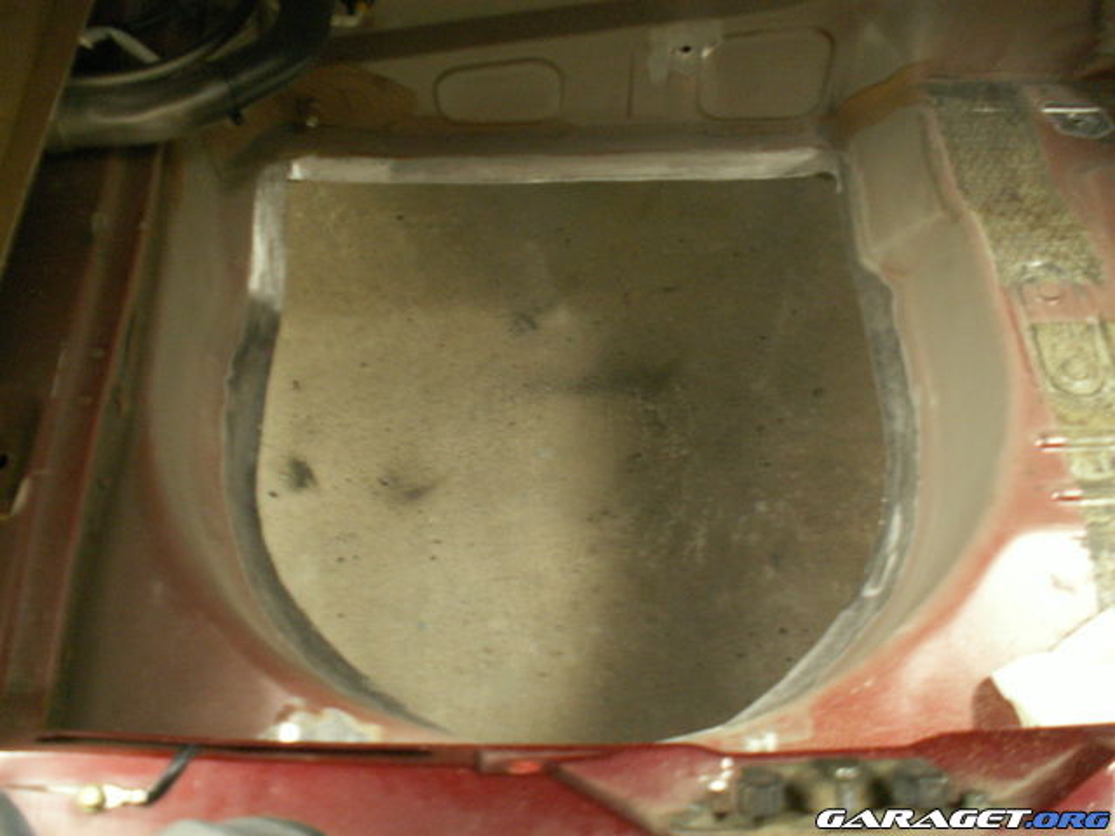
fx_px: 1127
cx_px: 558
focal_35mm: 35
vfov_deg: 40.7
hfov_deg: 52.6
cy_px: 418
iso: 160
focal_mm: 5.86
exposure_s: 1/3
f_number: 2.8
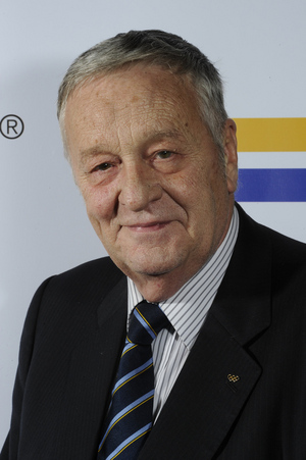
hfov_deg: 10.1
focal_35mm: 135
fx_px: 1724
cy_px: 230
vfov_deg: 15.2
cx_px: 153
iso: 640
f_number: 18
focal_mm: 135
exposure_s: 1/200
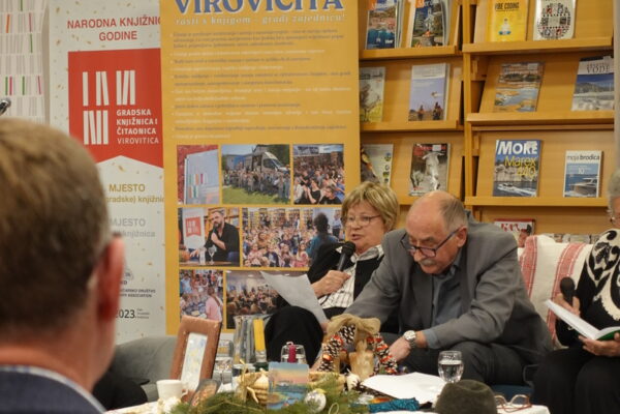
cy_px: 207
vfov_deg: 19.5
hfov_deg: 28.8
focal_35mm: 70
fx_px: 1205
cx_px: 310
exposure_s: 1/80
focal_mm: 25.7
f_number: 2.8
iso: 640
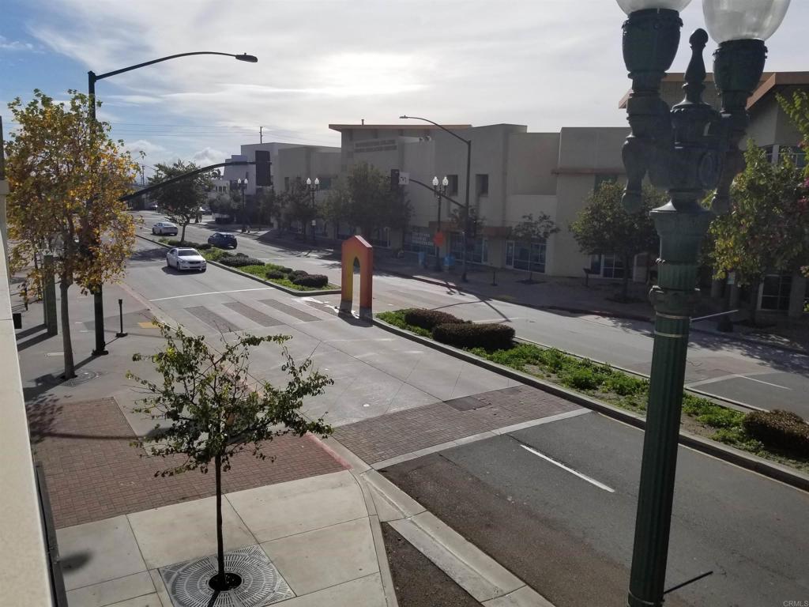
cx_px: 404
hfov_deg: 67.3
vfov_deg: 53.1
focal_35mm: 26
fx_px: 608
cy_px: 304
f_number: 1.7
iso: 50
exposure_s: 1/6992
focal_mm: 4.25
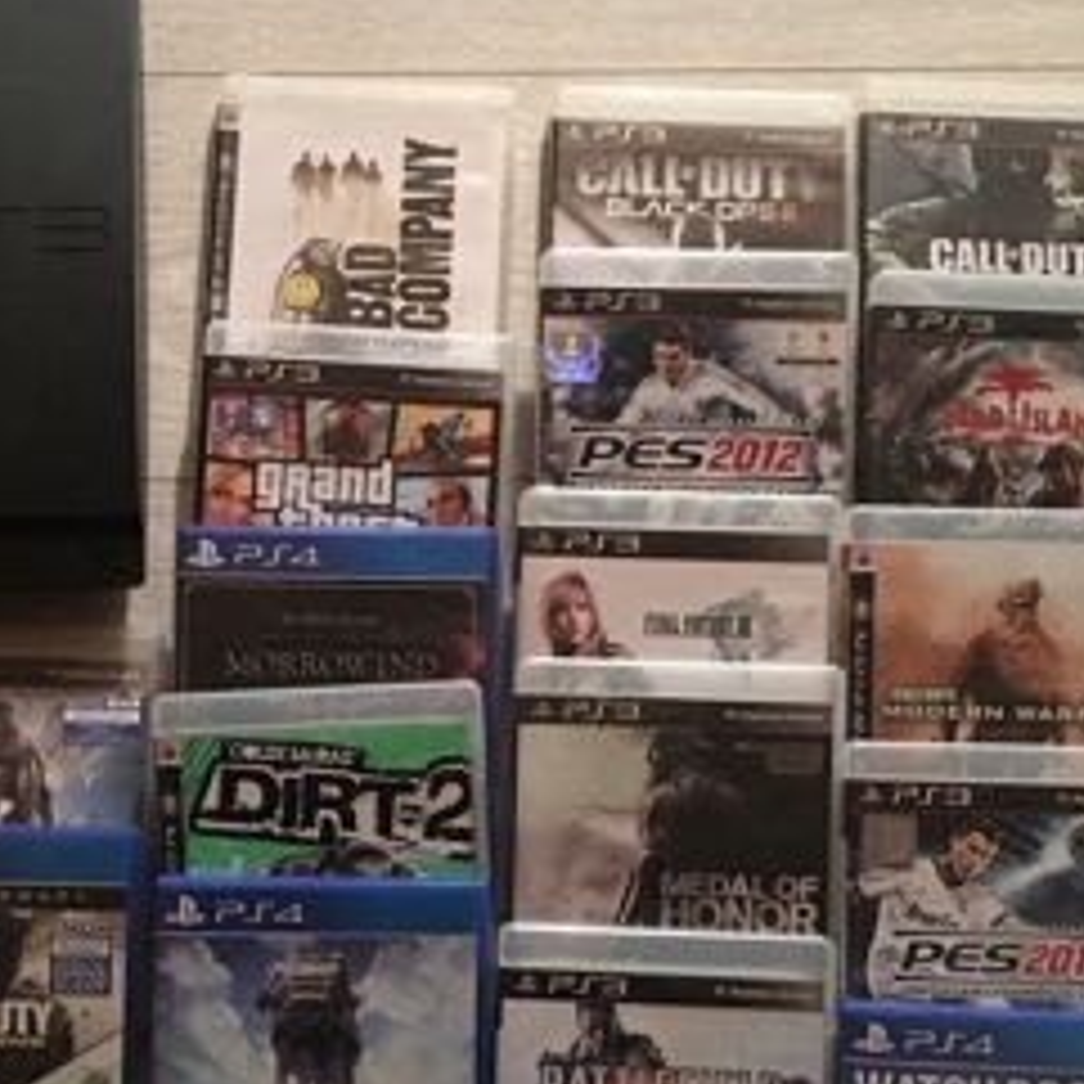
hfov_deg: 33.0
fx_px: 1807
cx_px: 319
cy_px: 688
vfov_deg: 33.2
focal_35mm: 51
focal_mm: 4.15
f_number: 2.2
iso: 125
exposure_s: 1/4
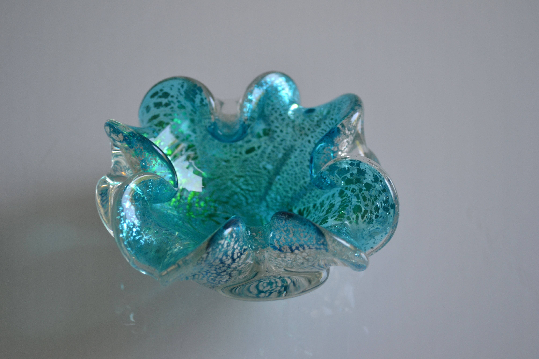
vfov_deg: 25.8
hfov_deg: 37.9
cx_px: 270
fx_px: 786
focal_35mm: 52
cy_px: 180
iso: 400
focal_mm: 35
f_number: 5
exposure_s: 1/50
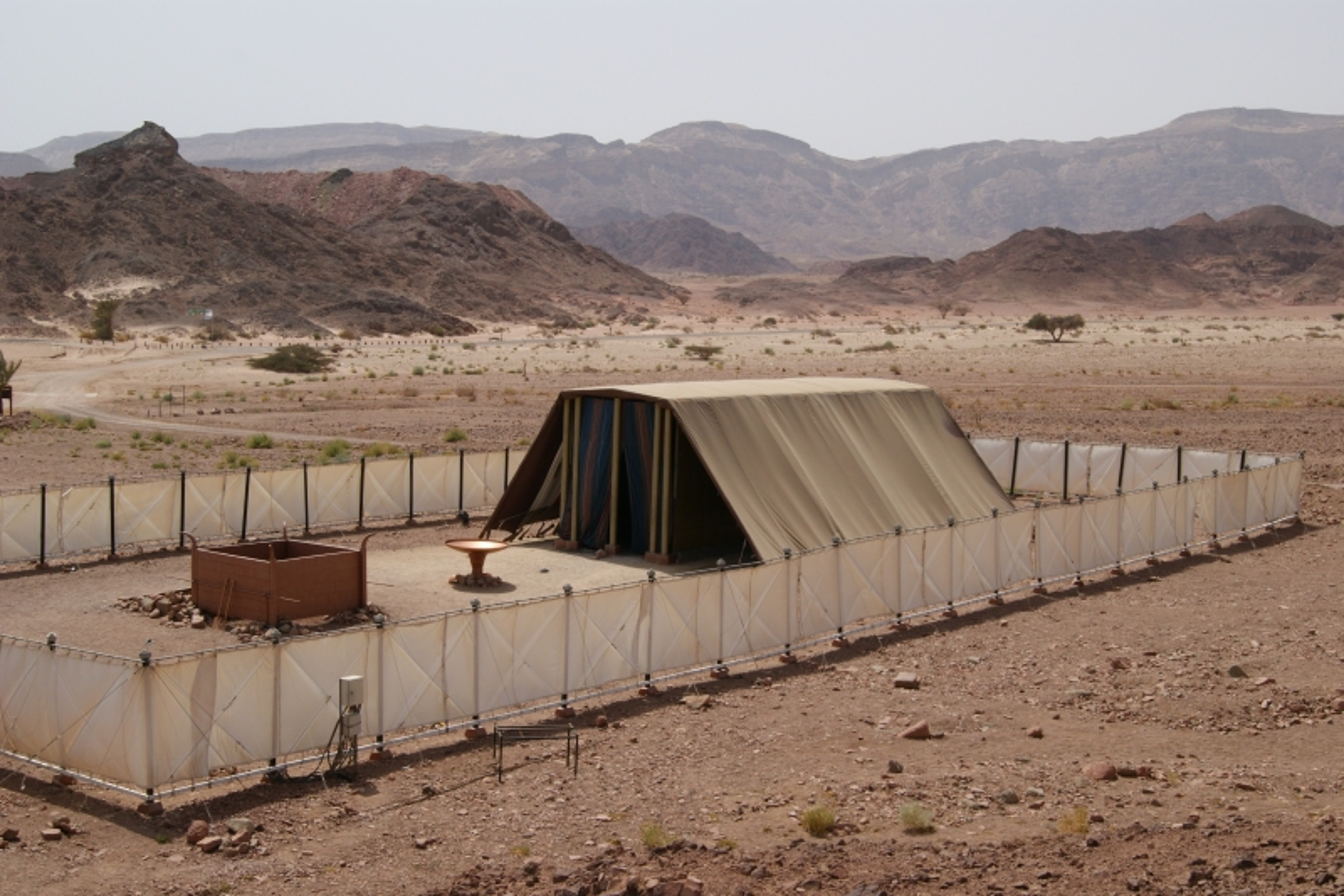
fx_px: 1680
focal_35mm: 45
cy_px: 448
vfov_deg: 29.9
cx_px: 672
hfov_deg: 43.6
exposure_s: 1/500
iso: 200
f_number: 11
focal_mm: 30
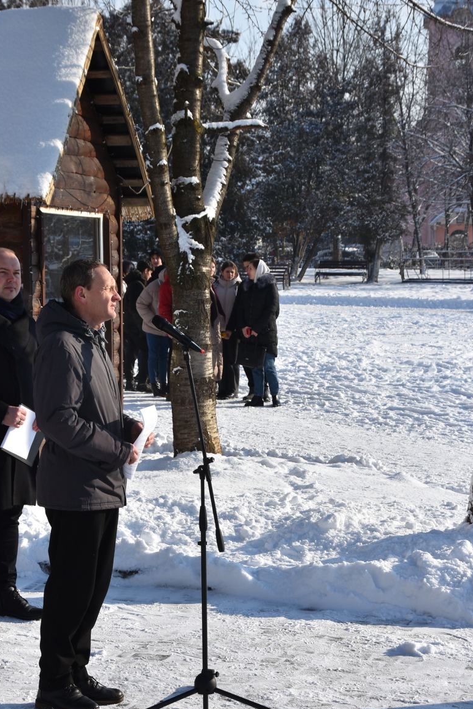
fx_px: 1726
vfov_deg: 23.2
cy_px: 313
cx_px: 202
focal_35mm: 88
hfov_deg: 15.6
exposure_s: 1/320
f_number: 9
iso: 125
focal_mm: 45
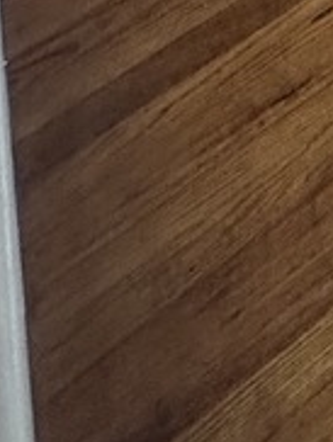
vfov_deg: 12.5
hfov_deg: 13.0
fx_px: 1062
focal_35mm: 83
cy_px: -797
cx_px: 822
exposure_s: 1/68
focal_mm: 2.22
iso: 320
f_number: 2.2
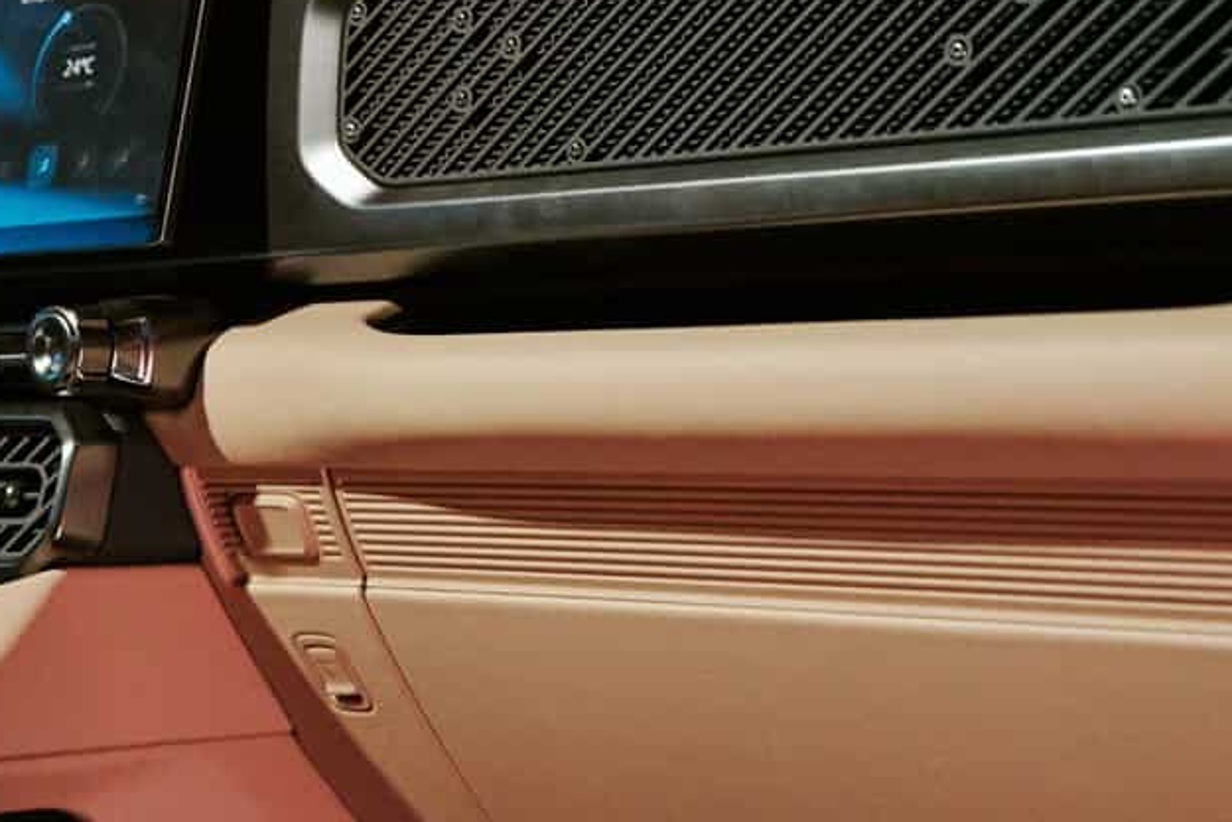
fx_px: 2875
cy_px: 43
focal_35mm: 84
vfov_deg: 16.0
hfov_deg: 24.0
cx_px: 347
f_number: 2.8
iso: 4000
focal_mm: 35
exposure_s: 1/50
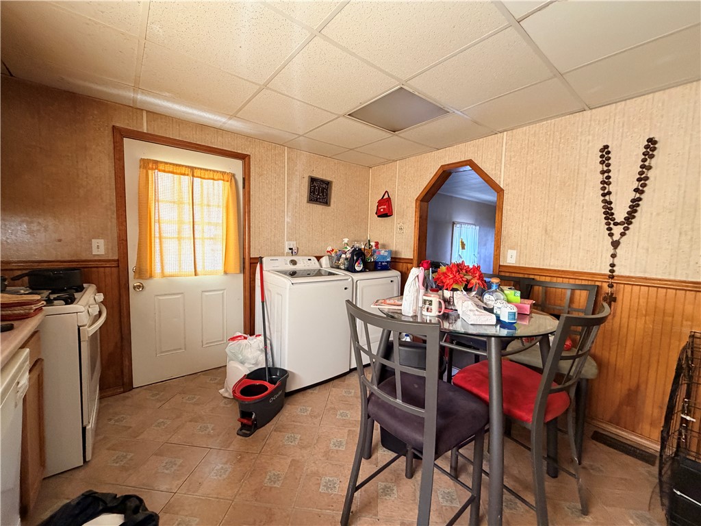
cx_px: 350
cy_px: 263
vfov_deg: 85.7
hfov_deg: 102.1
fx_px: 284
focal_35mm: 14
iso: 400
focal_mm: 2.22
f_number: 2.2
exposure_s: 1/60
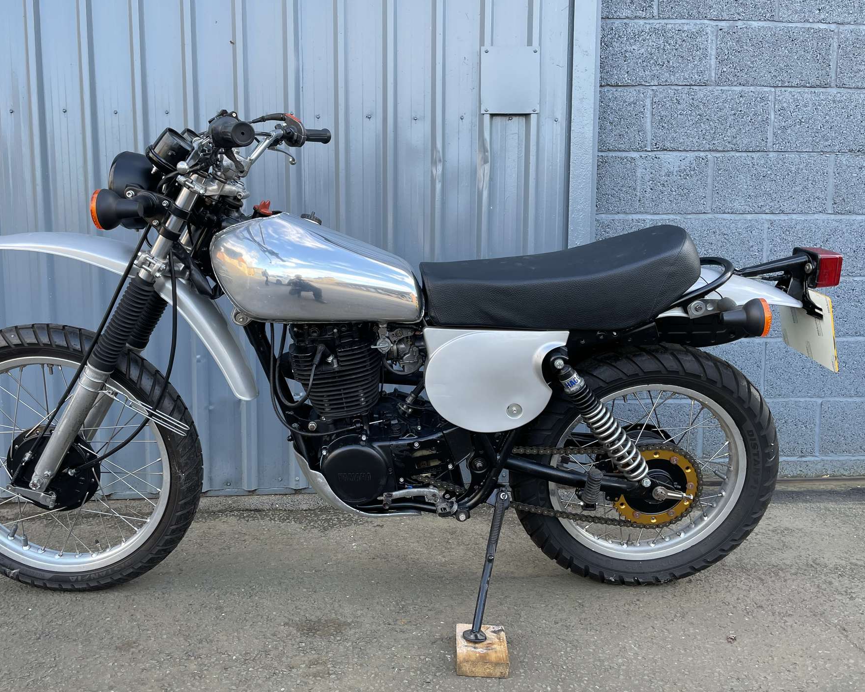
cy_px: 346
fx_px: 742
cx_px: 390
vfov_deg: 50.0
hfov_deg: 60.3
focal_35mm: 29
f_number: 1.6
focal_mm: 4.2
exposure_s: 1/150
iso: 32
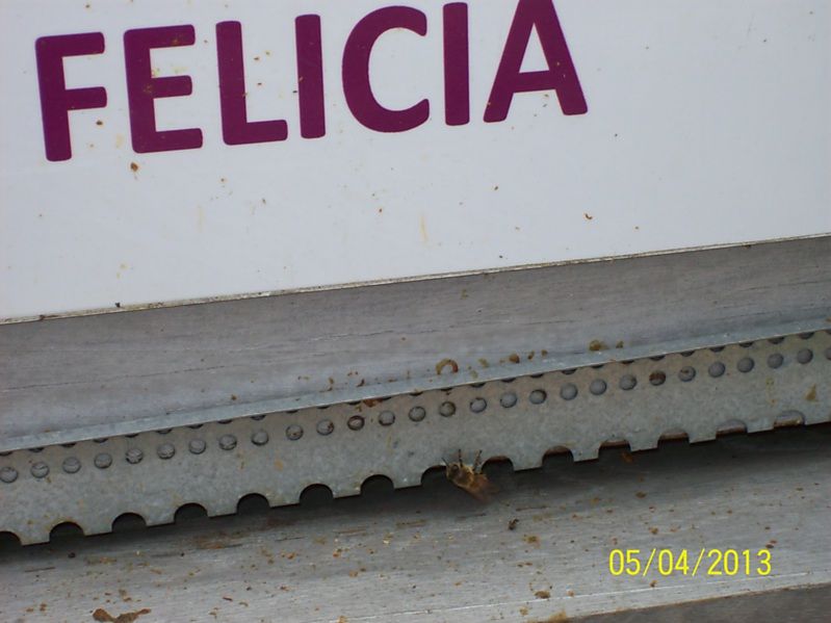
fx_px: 2592
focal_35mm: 108
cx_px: 416
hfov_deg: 18.2
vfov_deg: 13.7
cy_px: 312
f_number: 4.8
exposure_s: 1/128
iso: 80
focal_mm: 18
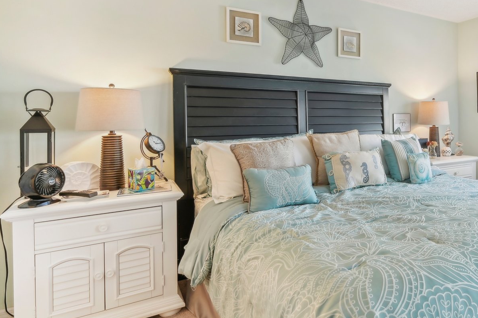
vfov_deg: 52.1
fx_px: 318
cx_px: 341
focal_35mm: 24
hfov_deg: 70.2
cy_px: 108
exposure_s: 1/15
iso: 400
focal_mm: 14
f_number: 8
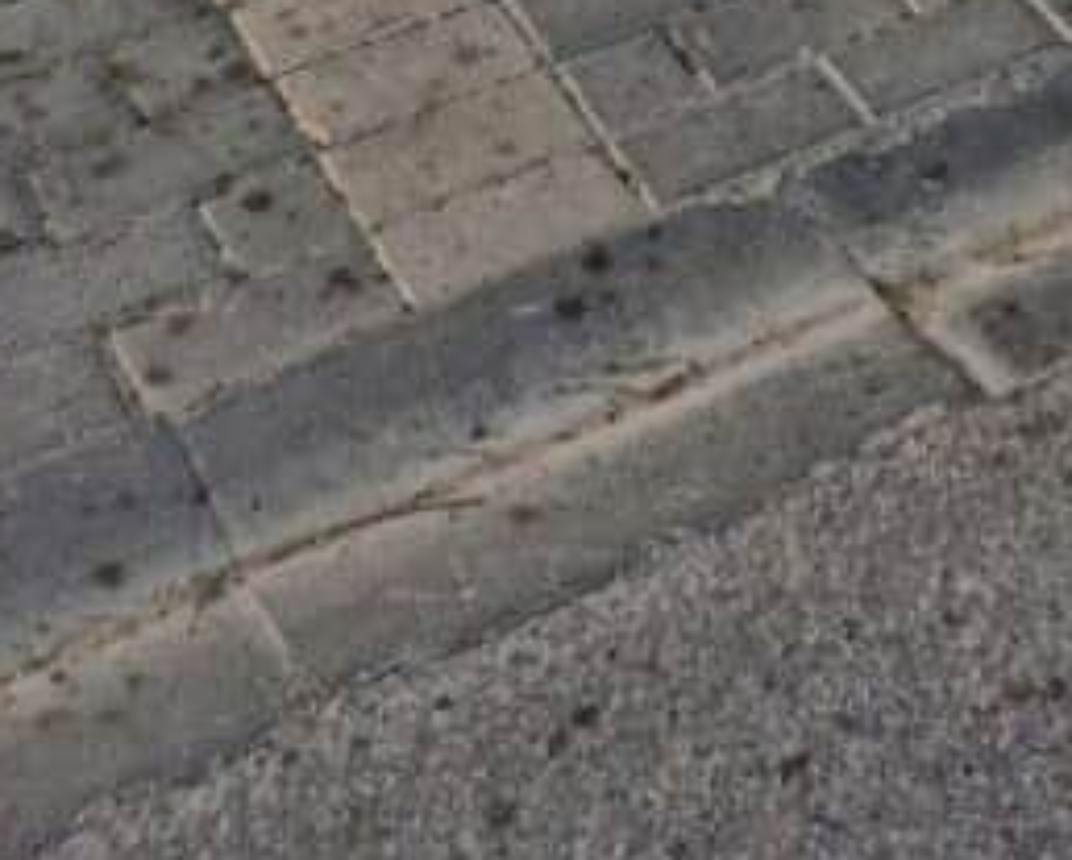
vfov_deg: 13.4
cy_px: -1118
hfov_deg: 20.6
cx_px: 1147
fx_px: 2827
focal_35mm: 89
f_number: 1.8
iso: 50
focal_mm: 5.5
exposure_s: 1/180
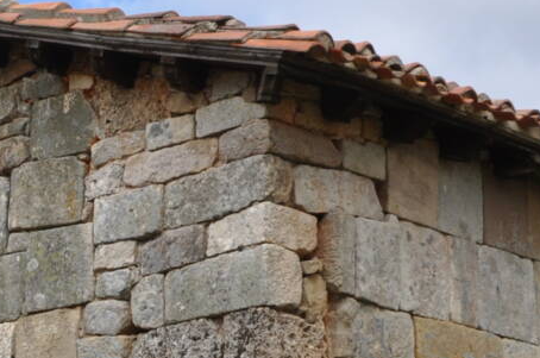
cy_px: 525
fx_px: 1902
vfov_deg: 10.4
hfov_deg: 15.4
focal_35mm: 127
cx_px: -152
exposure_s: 1/100
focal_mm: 20
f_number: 14
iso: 200
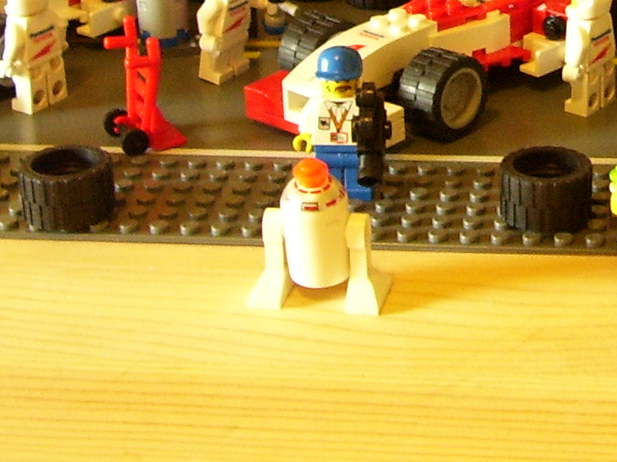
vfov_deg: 13.1
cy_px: -208
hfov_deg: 17.7
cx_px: 695
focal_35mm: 107
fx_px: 1907
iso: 160
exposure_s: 1/8
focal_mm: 5.6
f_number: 2.7
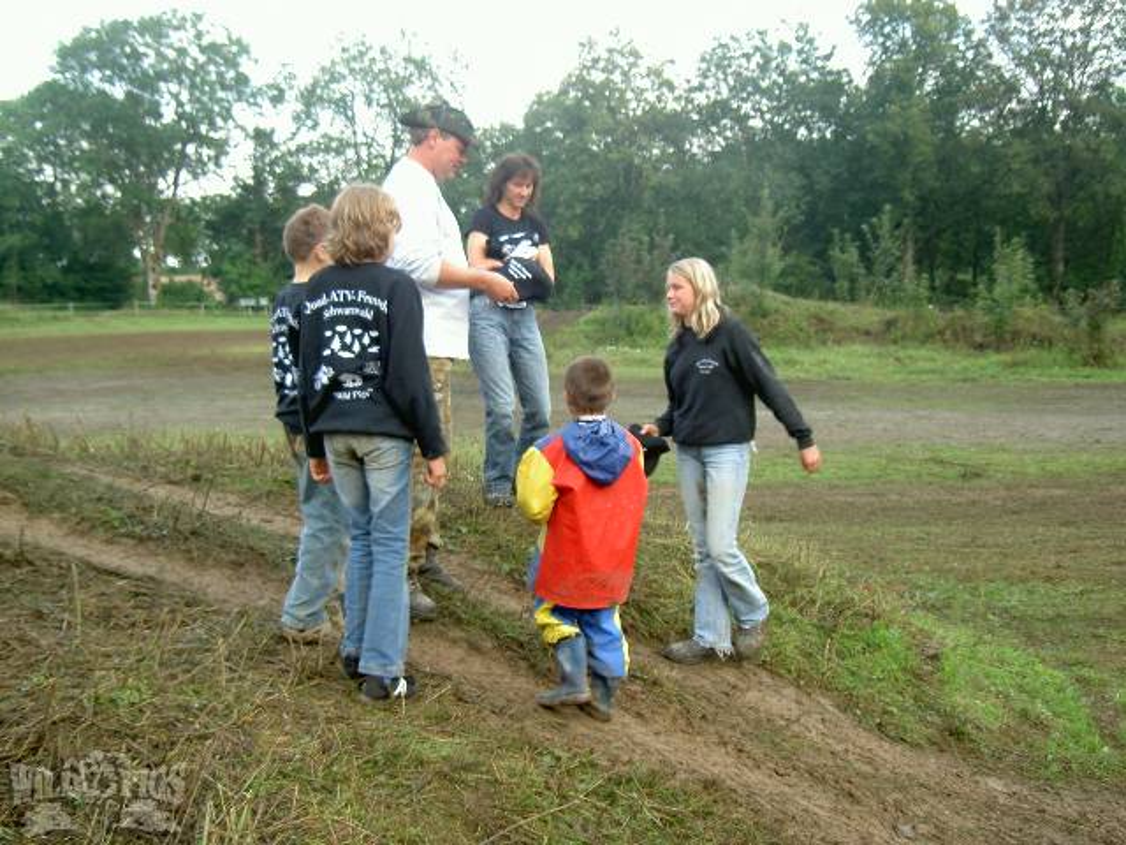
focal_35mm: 39
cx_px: 563
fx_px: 1269
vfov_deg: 36.8
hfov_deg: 47.9
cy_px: 422
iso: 50
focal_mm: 8
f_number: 2.8
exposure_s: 1/60
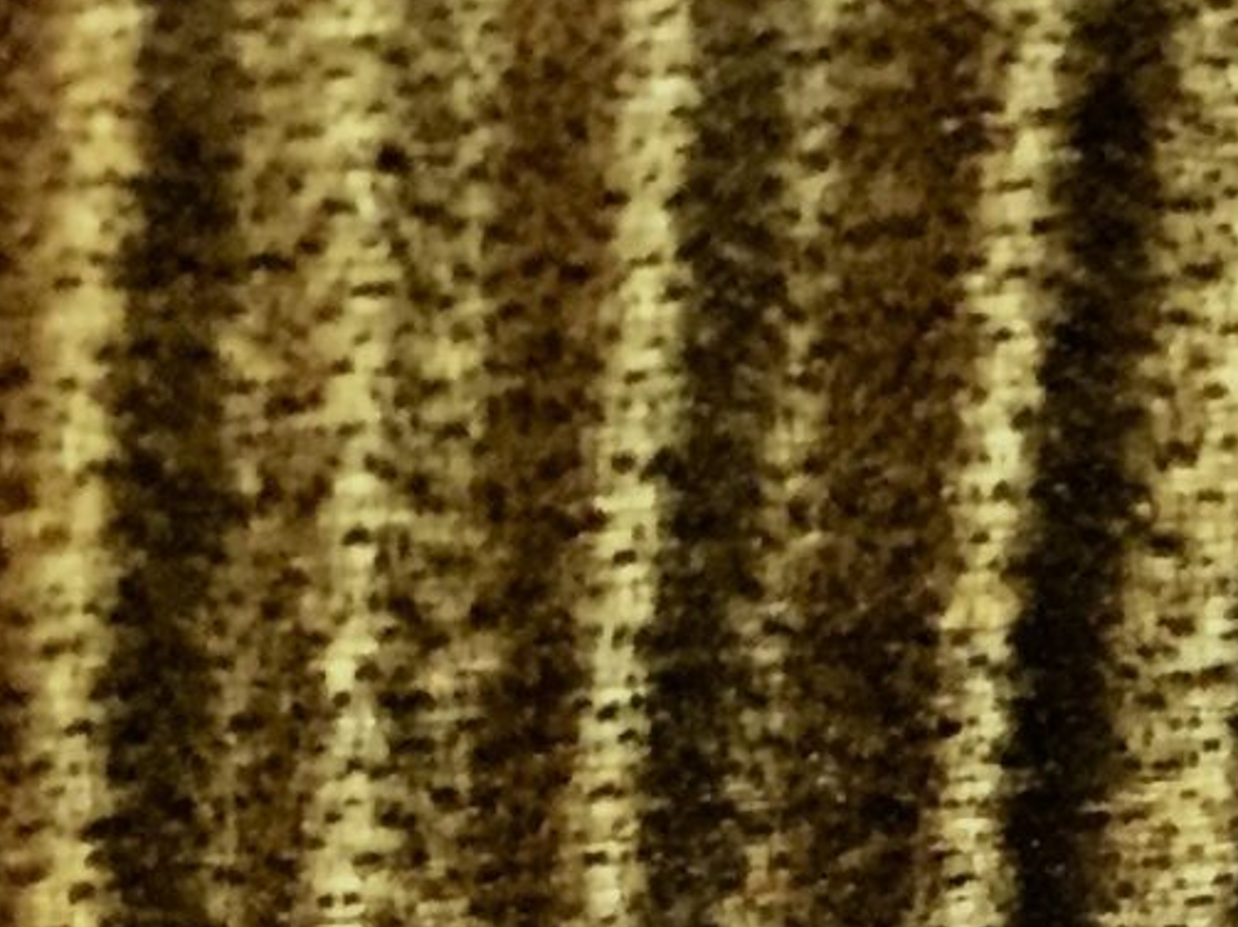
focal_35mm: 148
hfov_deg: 12.8
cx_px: 1716
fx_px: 5291
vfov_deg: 9.9
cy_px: 952
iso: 320
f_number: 2.2
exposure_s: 1/15
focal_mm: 4.15
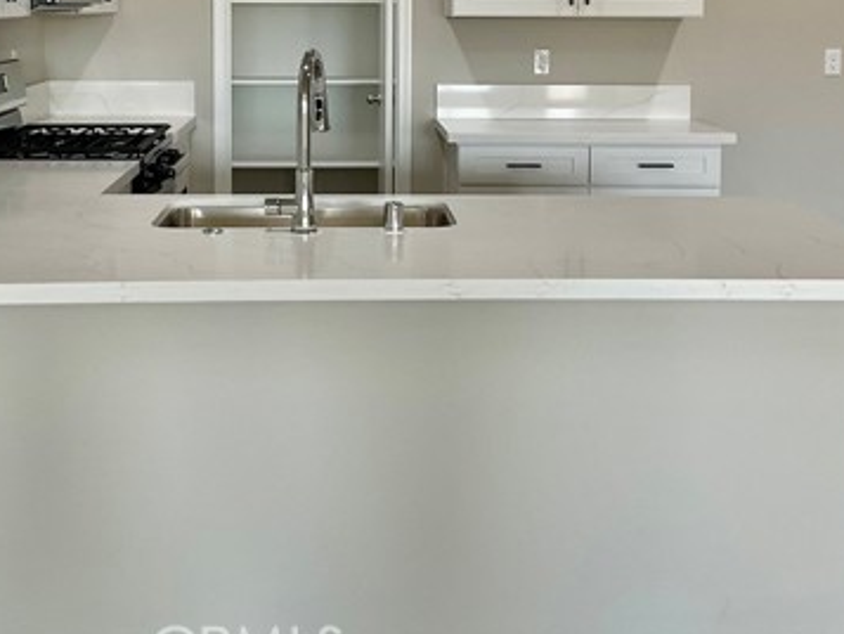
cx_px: 385
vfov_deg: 27.4
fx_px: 1268
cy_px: 114
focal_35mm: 52
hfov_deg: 36.8
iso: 50
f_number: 1.8
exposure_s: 1/60
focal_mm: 3
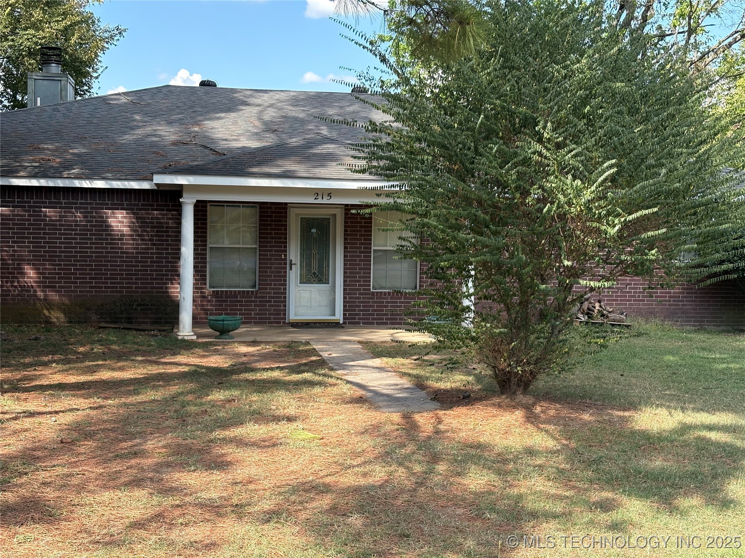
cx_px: 372
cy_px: 279
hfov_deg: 36.8
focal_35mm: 52
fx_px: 1119
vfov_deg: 28.0
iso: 50
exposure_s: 1/840
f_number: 1.6
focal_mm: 5.96
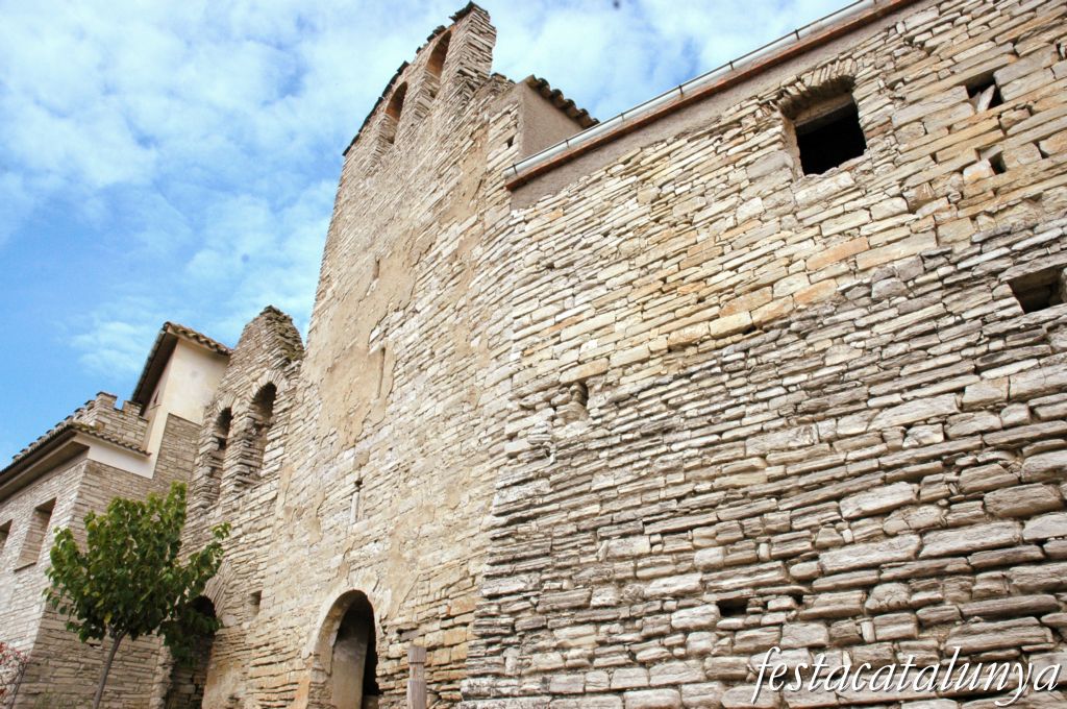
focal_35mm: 27
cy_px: 354
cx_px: 534
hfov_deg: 67.4
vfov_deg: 47.8
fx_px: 799
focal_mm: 18
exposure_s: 1/640
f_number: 13
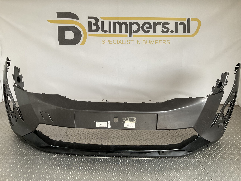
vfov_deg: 48.2
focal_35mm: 29
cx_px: 120
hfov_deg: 61.7
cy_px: 90
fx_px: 202
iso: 50
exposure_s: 1/50
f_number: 1.8
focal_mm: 3
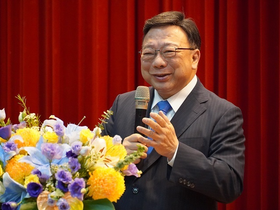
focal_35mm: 221
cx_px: 122
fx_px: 1784
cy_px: 105
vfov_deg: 6.7
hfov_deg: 9.0
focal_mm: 135
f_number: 5.6
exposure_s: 1/125
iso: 6400
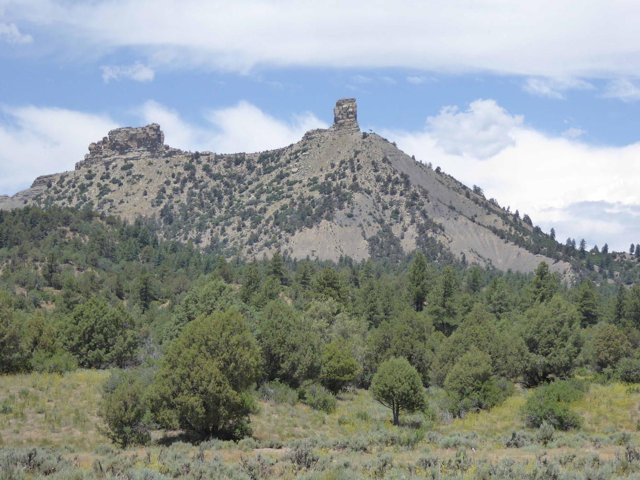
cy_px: 240
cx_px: 320
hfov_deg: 18.4
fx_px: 1978
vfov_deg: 13.8
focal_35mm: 107
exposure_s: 1/500
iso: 160
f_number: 5
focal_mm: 17.5
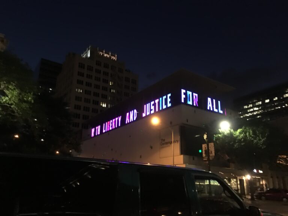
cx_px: 144
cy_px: 108
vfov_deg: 48.2
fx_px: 241
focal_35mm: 29
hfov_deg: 61.7
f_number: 2.2
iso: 80
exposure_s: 1/4
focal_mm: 4.15
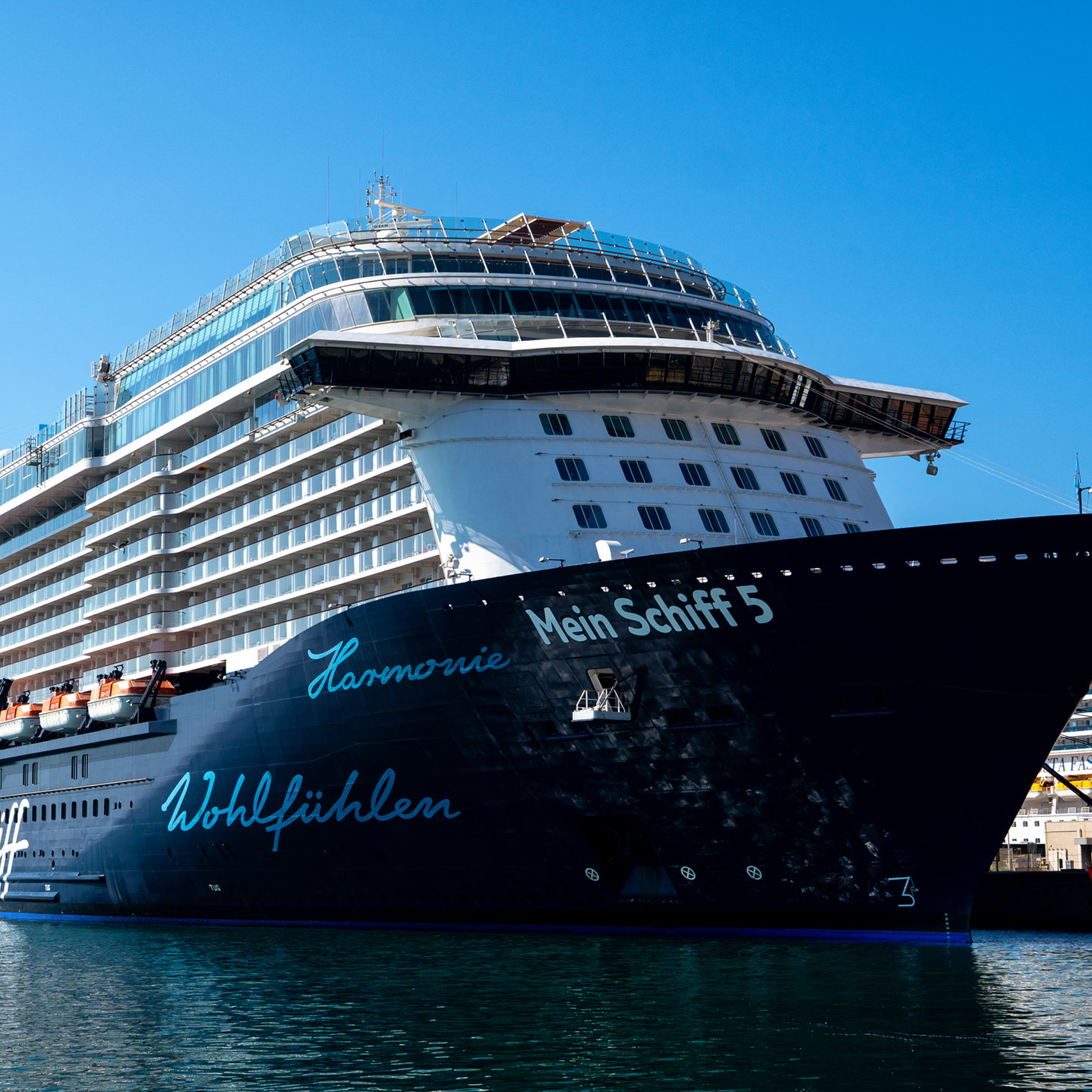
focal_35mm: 61
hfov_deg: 28.2
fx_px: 2173
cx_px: 455
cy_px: 546
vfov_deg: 28.2
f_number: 5.6
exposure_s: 1/1000
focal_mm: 31.8
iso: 100
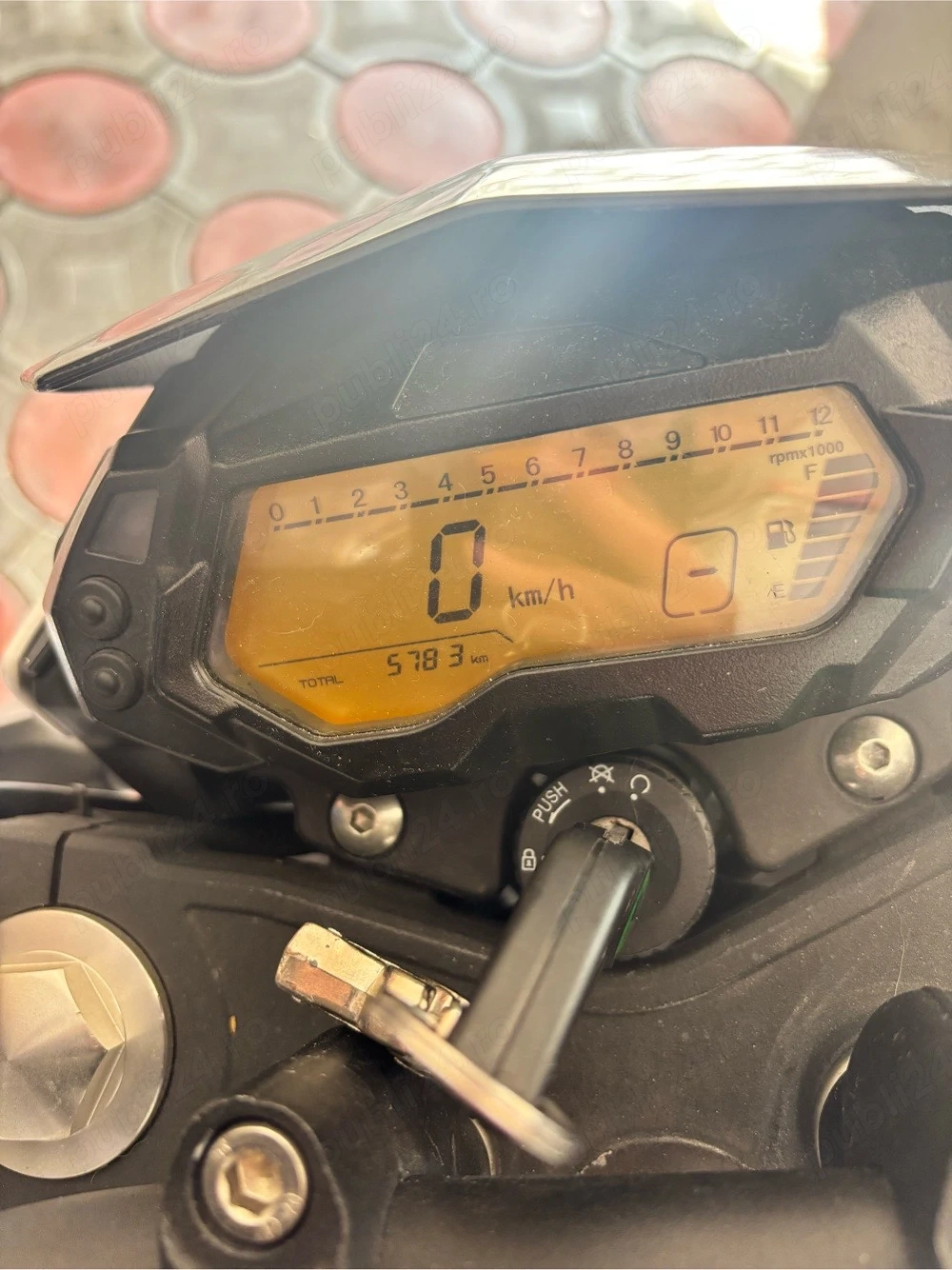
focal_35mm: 26
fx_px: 954
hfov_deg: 53.0
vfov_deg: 67.3
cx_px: 476
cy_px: 635
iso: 125
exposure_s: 1/119
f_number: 1.6
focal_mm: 5.96
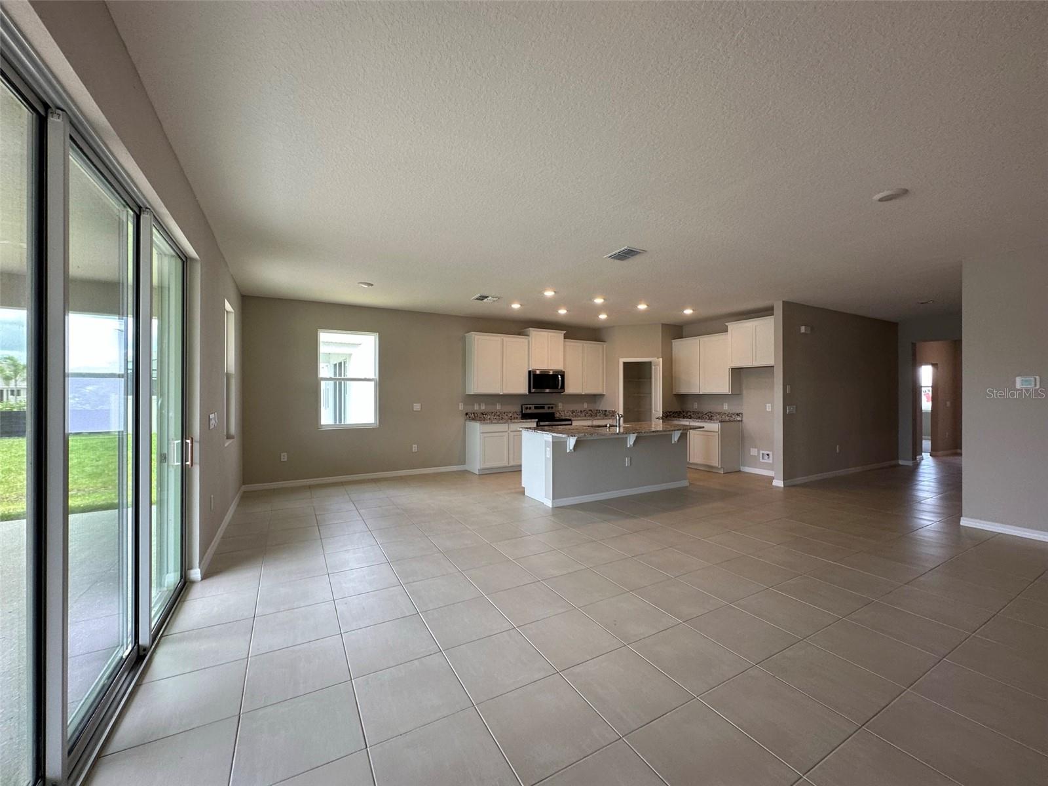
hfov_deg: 102.1
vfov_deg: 85.7
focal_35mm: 14
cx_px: 524
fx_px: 424
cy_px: 393
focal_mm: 2.22
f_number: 2.2
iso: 100
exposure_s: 1/120
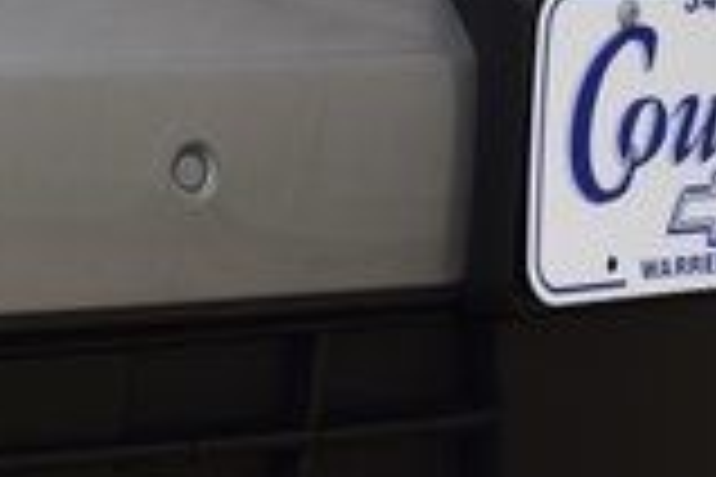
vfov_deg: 6.7
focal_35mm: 205
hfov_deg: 9.9
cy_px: 142
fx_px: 4077
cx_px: -176
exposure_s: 1/15
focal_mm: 34
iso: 450
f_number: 6.3
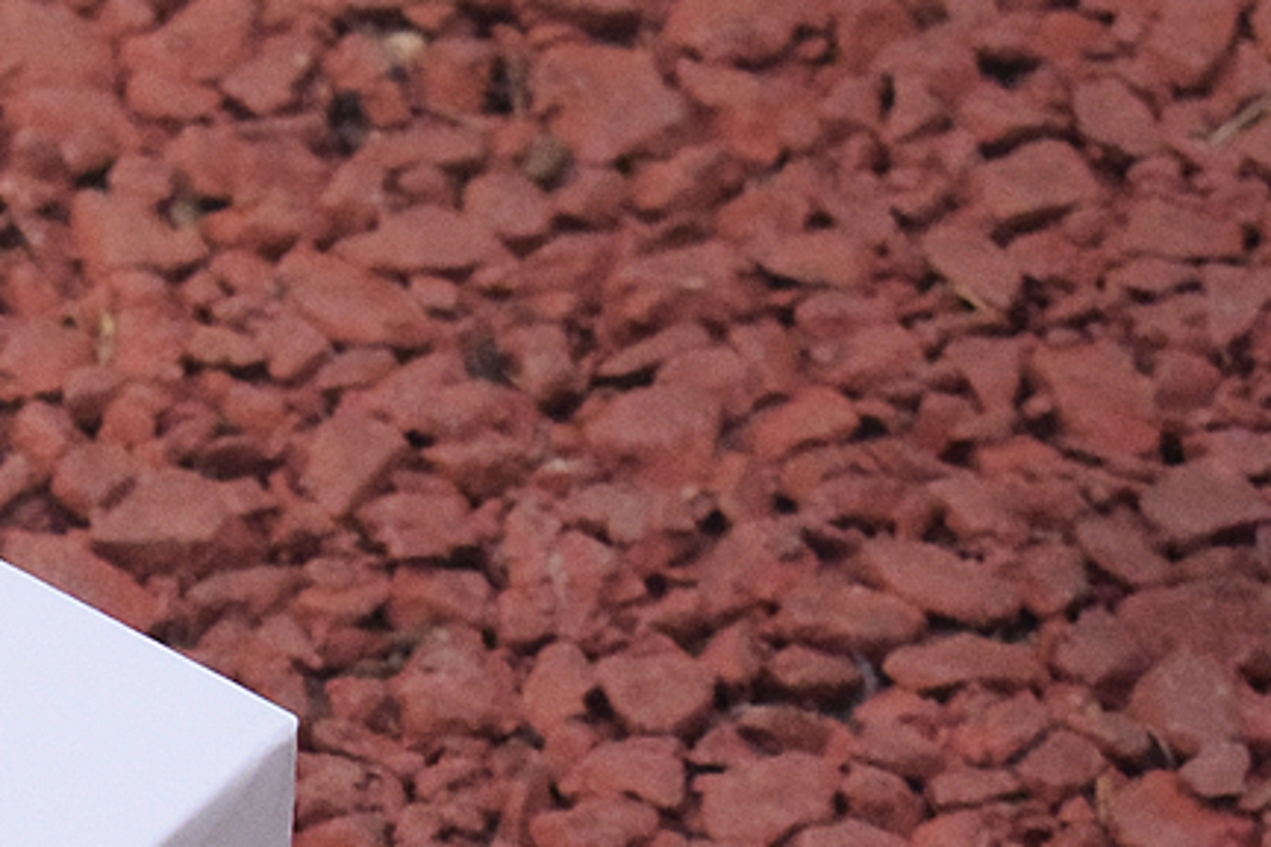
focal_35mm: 382
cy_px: 1001
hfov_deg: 5.2
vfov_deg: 3.6
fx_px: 13497
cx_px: -1665
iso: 3200
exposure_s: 1/640
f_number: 13
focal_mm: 55
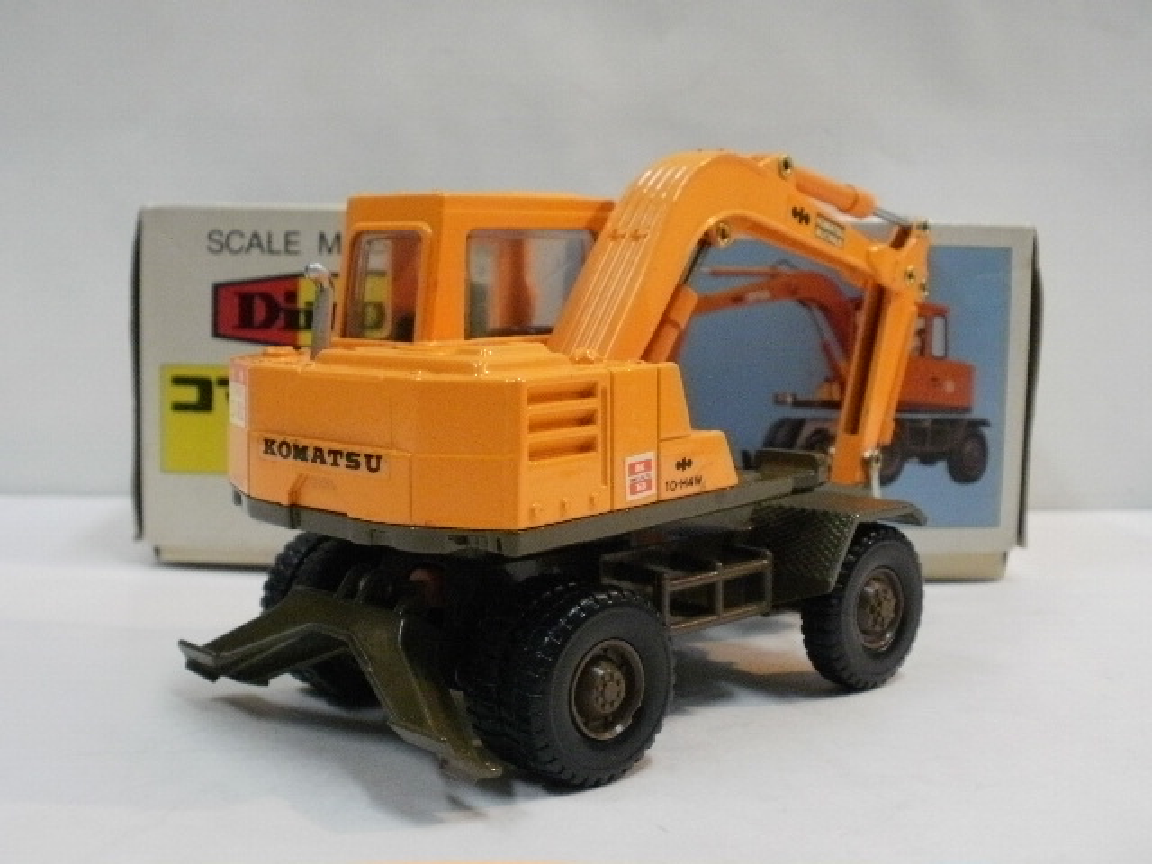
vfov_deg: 32.9
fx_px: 1464
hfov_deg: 42.9
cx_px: 576
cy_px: 432
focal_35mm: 44
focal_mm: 7.7
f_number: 4
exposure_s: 1/30
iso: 400
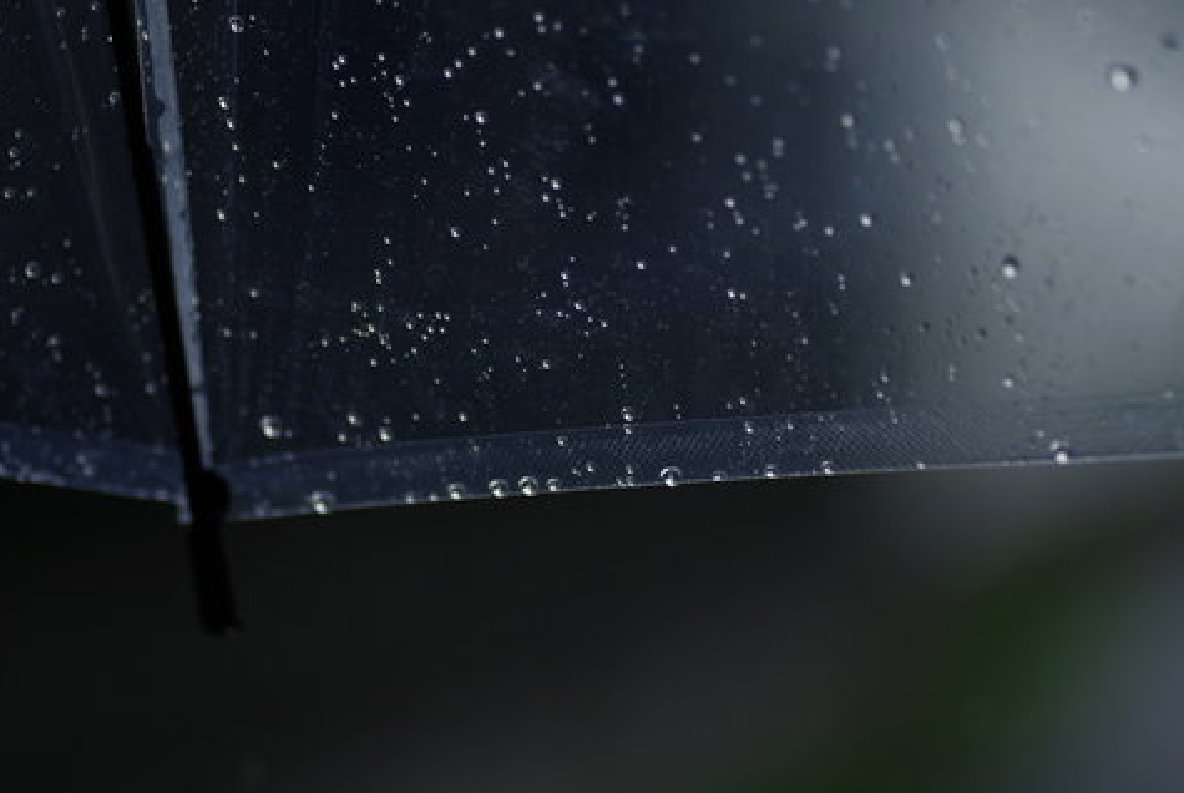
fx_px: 5334
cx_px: 596
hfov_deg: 12.7
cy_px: 409
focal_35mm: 162
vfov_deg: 8.5
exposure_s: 1/1600
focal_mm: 100
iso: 640
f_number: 2.8
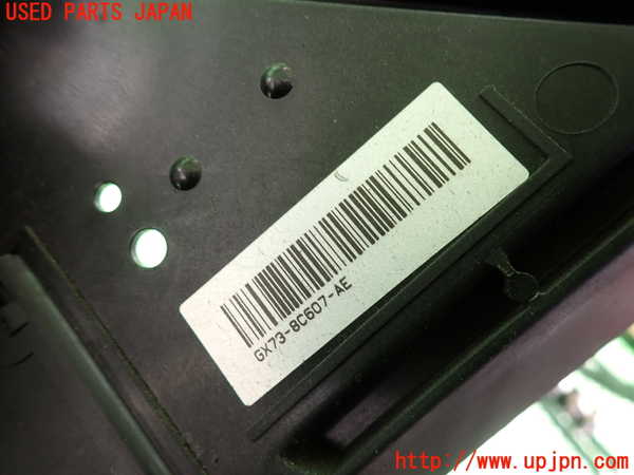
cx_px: 317
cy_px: 238
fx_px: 458
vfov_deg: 54.9
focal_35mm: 25
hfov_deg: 69.4
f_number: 2
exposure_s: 1/60
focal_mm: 4.5
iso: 125
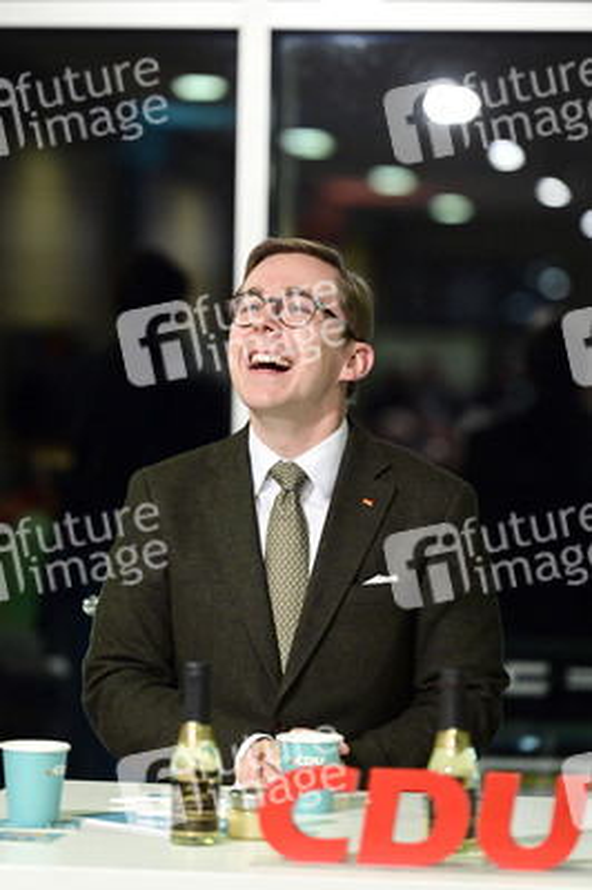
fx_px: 3706
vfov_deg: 13.7
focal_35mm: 150
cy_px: 445
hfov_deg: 9.1
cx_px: 296
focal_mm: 150
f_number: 2.8
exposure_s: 1/320
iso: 5000
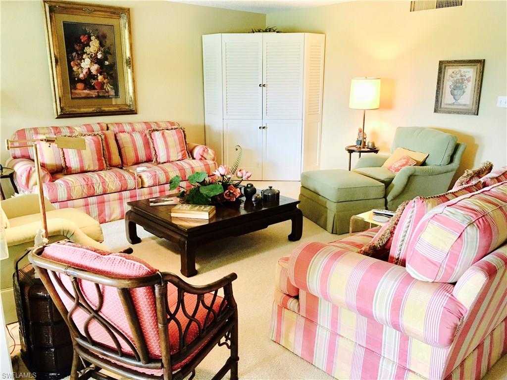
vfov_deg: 48.2
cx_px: 254
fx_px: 425
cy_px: 190
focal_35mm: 29
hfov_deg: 61.7
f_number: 2.2
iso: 160
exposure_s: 1/30
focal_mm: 4.15
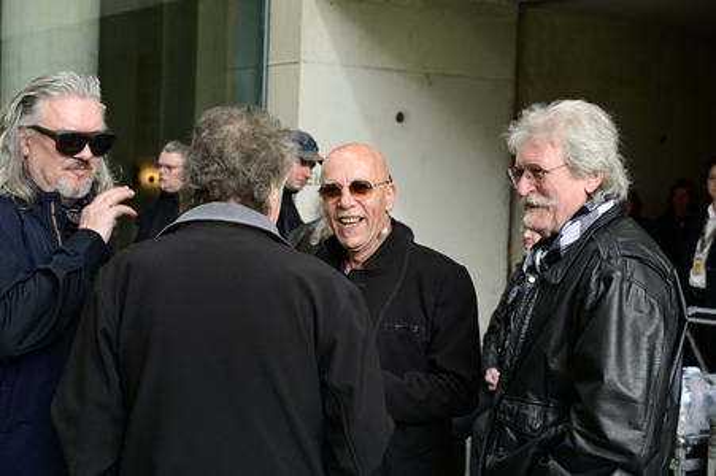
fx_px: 1272
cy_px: 238
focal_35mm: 64
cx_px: 358
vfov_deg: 21.2
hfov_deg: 31.4
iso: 2000
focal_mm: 64
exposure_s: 1/200
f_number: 7.1
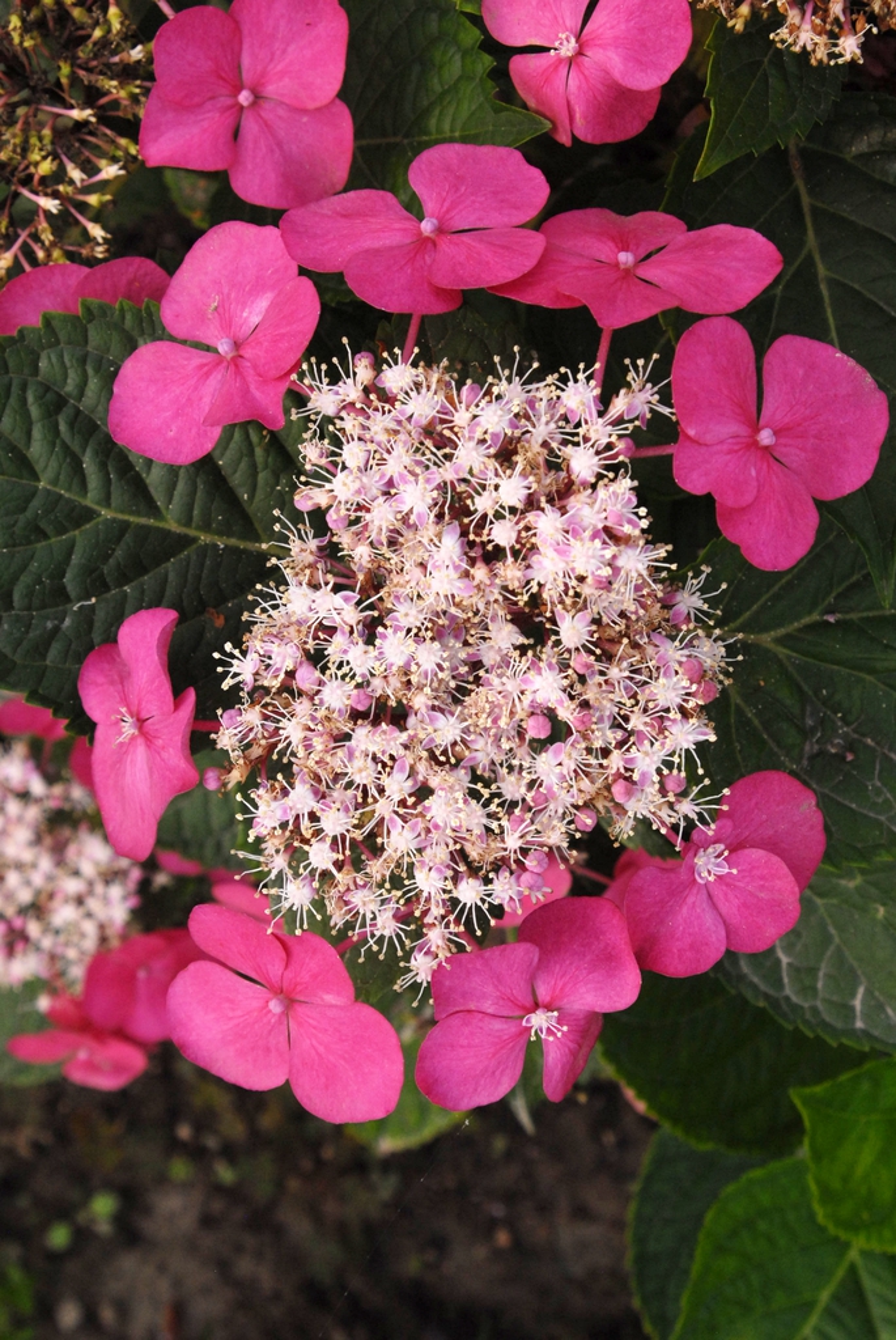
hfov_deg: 23.8
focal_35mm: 57
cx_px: 448
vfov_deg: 35.0
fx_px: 2123
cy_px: 670
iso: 400
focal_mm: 38
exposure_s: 1/250
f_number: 8
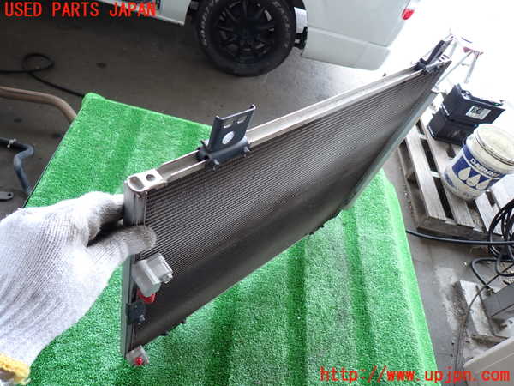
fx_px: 371
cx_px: 257
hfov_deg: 69.4
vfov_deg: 54.9
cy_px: 193
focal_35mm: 25
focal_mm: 4.5
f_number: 2
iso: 125
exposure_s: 1/60
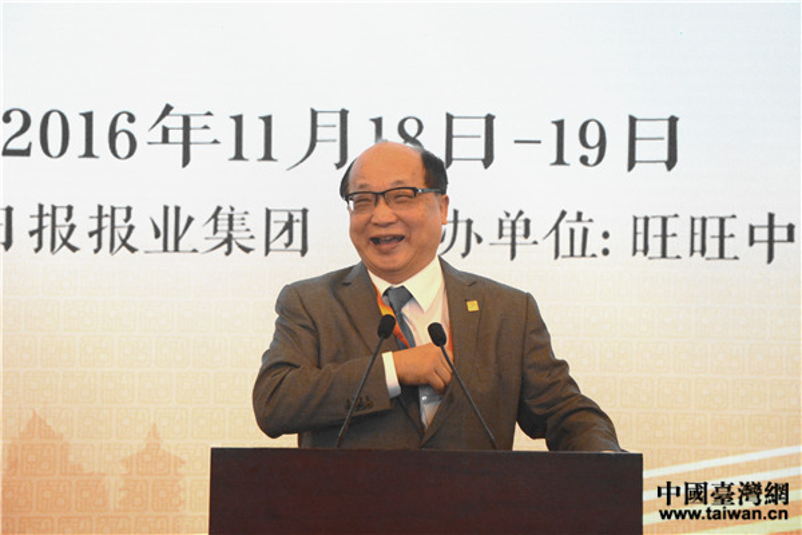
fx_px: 3508
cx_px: 401
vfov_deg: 8.7
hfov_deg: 13.0
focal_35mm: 158
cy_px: 268
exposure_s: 1/200
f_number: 5.6
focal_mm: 105
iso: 1250
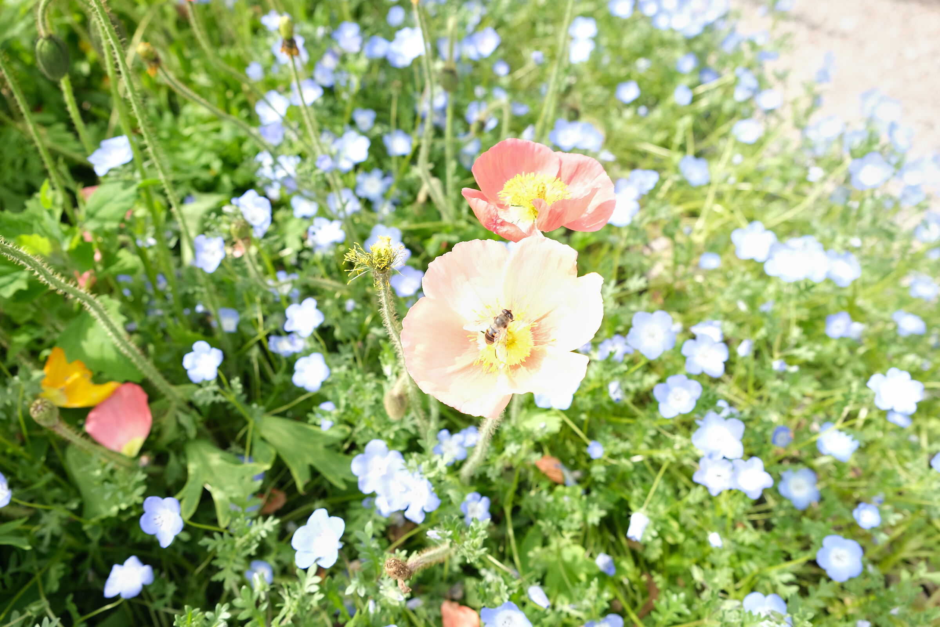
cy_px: 314
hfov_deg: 67.4
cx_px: 470
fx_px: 705
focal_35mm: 27
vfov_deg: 47.9
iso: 160
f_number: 4.5
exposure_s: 1/170
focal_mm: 18
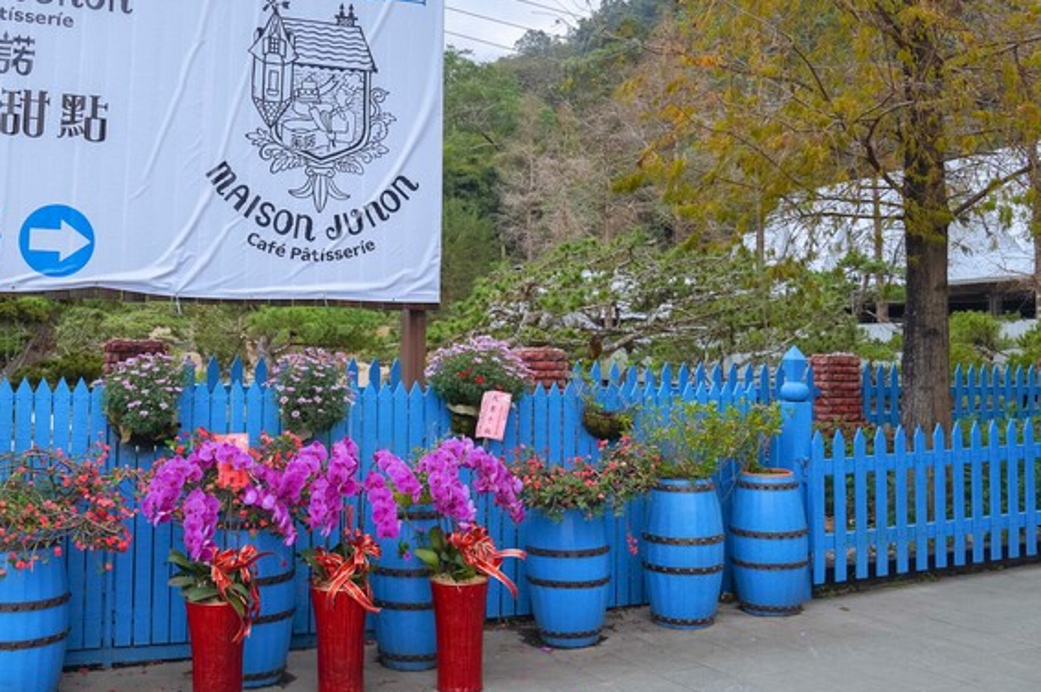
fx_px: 1040
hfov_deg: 52.9
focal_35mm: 36
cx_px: 433
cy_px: 250
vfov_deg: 36.5
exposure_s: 1/500
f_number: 3.5
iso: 100
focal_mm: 24
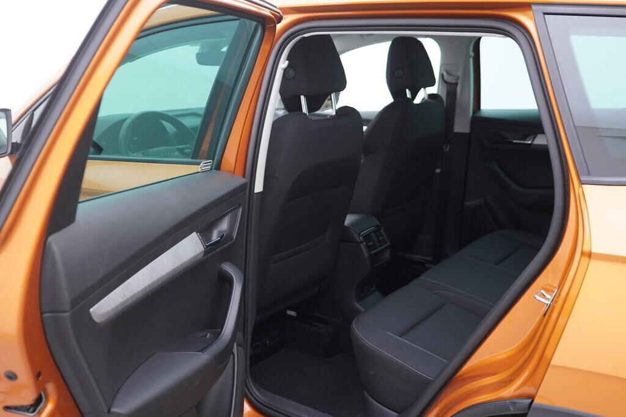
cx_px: 313
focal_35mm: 36
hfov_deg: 53.1
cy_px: 208
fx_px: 626
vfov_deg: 36.9
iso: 200
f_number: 2.8
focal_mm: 24
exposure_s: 1/40
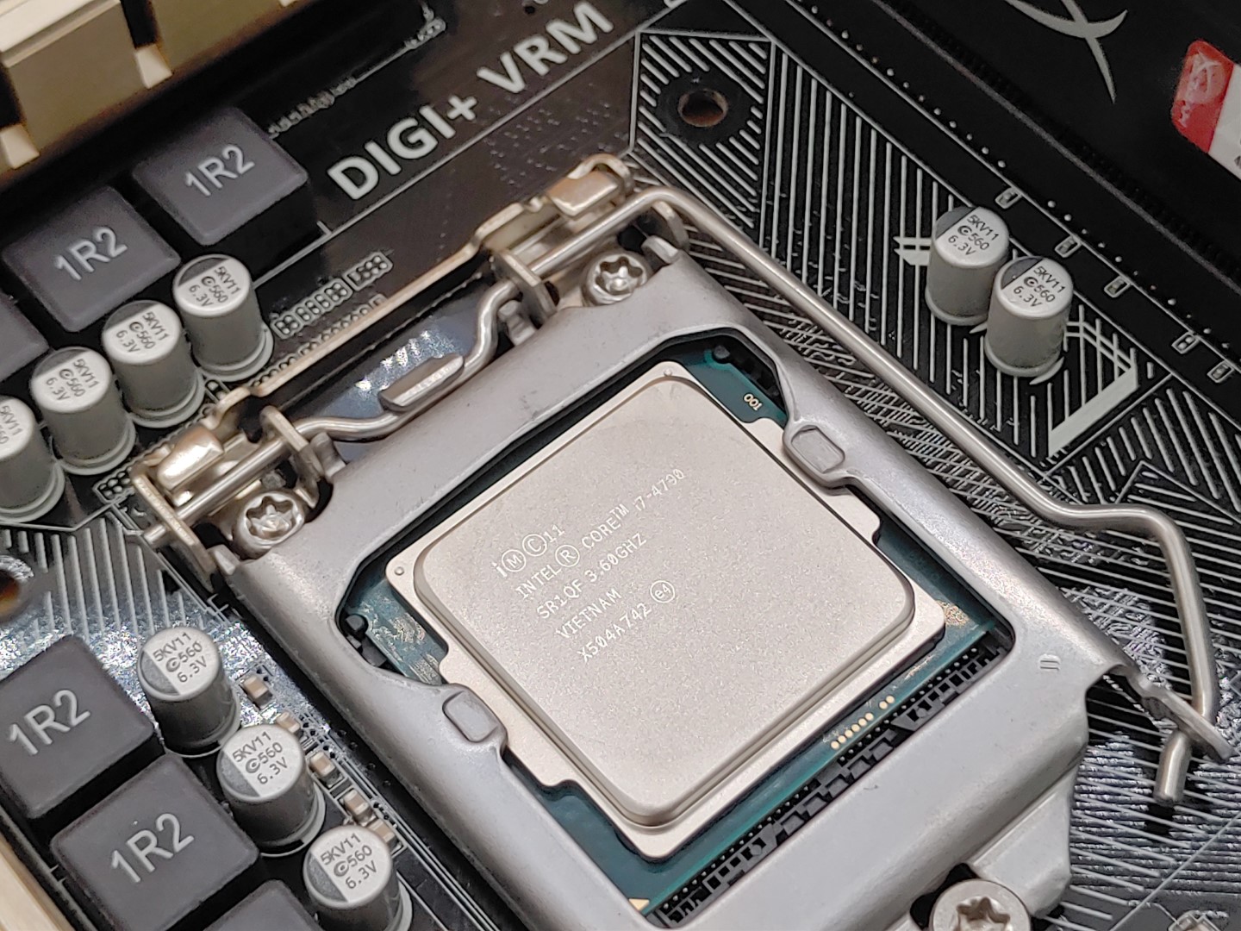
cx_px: 620
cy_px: 466
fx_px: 2223
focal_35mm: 62
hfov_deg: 31.2
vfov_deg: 23.7
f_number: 1.8
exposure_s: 1/193
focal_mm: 4.36
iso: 50
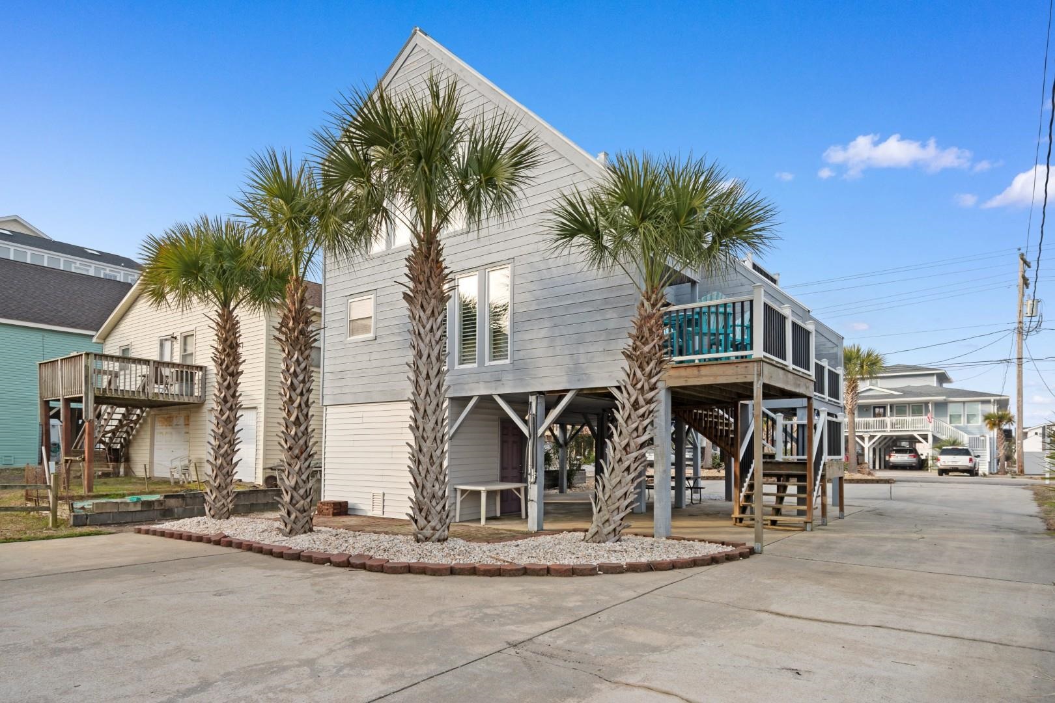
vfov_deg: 59.5
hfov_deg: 81.2
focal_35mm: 21
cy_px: 352
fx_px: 615
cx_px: 528
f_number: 5.6
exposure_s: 1/125
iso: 100
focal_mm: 14
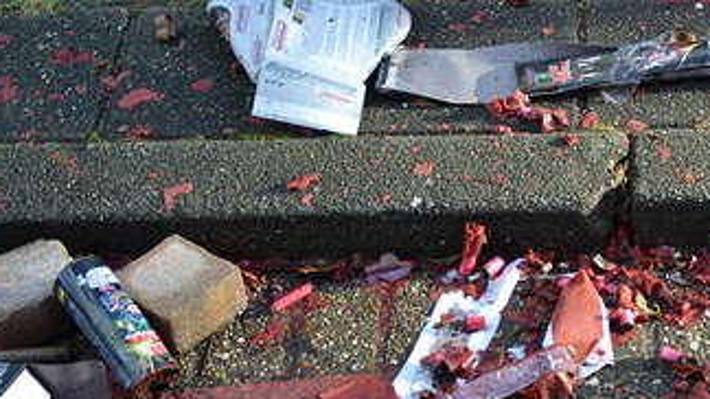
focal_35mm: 93
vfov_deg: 12.9
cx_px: 629
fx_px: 1750
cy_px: 333
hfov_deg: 22.4
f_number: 5.6
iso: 125
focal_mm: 32
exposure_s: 1/125
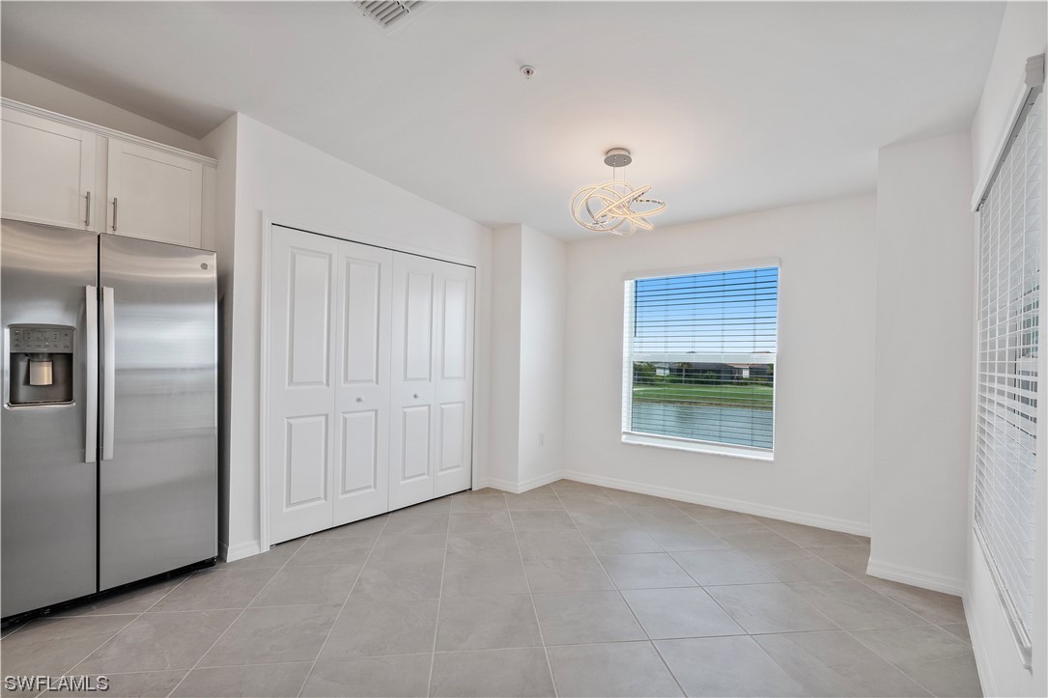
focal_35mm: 16
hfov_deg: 96.7
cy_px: 349
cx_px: 524
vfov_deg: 73.7
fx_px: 466
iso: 640
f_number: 8
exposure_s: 1/90
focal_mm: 16
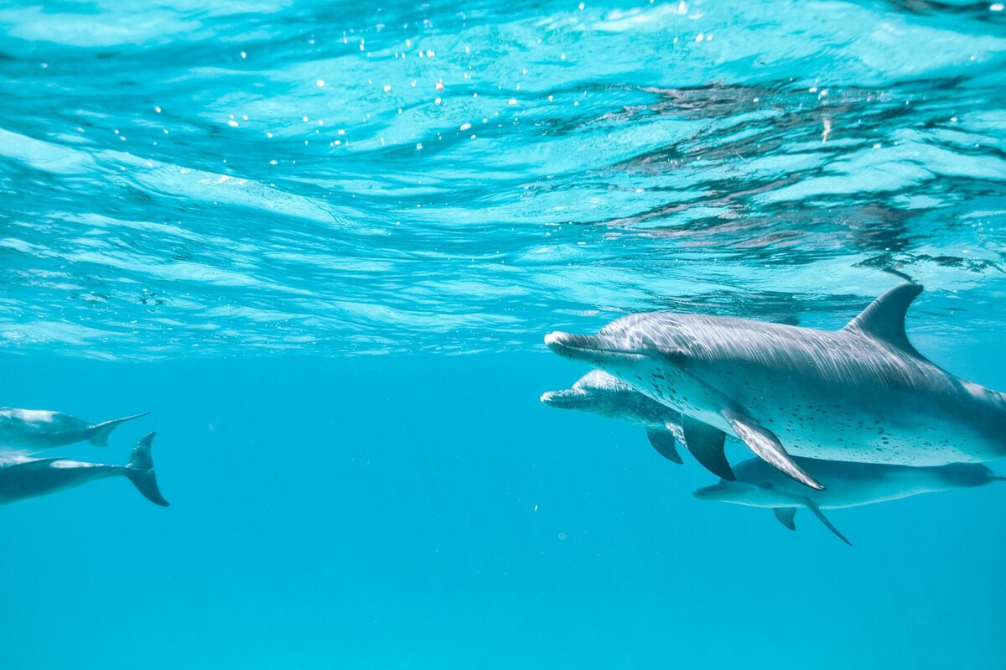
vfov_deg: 28.1
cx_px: 503
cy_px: 335
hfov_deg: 41.1
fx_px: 1341
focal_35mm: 48
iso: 200
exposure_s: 1/200
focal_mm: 32
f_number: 7.1
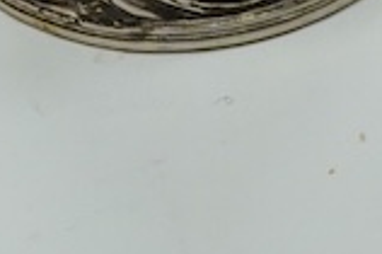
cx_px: 797
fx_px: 3403
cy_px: -539
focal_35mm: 321
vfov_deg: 4.1
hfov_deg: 6.2
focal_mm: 30
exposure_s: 1/400
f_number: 8
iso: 2500
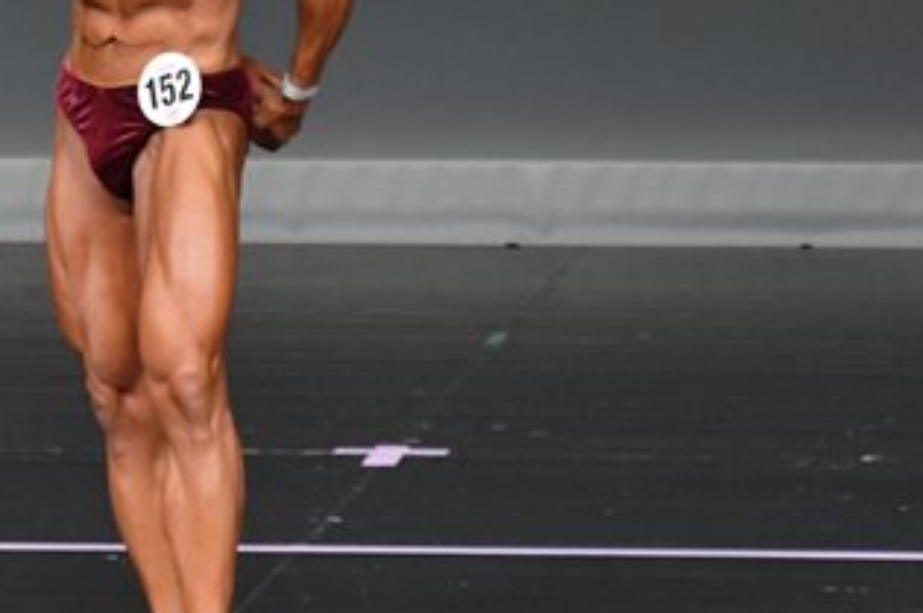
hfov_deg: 2.4
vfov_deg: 1.6
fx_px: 21759
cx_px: 198
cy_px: 100
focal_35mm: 850
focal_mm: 230
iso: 4000
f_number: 5.6
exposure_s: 1/400
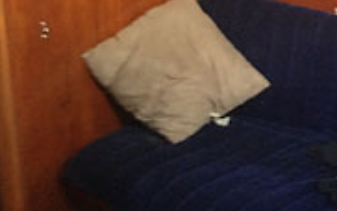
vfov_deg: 13.3
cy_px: 52
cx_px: 439
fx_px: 901
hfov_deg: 19.5
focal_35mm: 98
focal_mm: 4.28
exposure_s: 1/20
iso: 320
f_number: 2.4
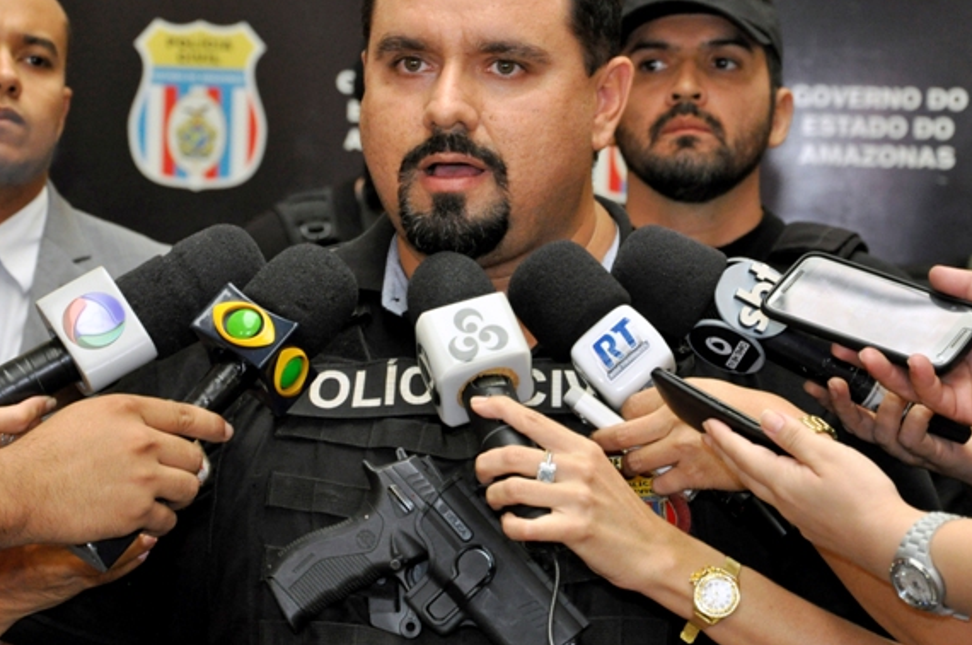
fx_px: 4007
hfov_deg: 13.8
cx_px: 460
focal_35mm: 149
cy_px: 264
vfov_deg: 9.2
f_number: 6.3
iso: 1600
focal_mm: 75
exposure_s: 1/160
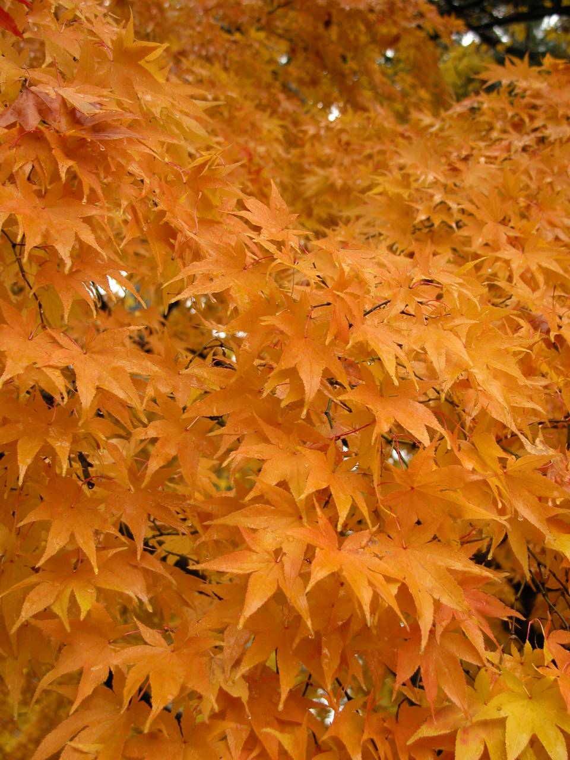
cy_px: 380
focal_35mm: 66
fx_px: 1449
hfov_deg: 22.3
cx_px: 285
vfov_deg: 29.4
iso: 100
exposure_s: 1/30.1
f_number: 3.2
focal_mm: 16.8
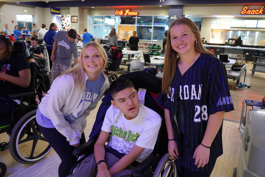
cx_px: 132
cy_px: 88
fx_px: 206
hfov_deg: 65.5
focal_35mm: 28
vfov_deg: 46.4
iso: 5000
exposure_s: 1/30
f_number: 7.1
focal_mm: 28
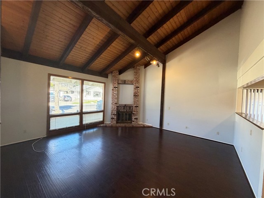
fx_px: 107
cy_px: 99
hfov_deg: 102.1
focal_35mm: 14
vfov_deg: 85.7
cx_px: 132
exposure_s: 1/60
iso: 320
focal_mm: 2.22
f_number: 2.2
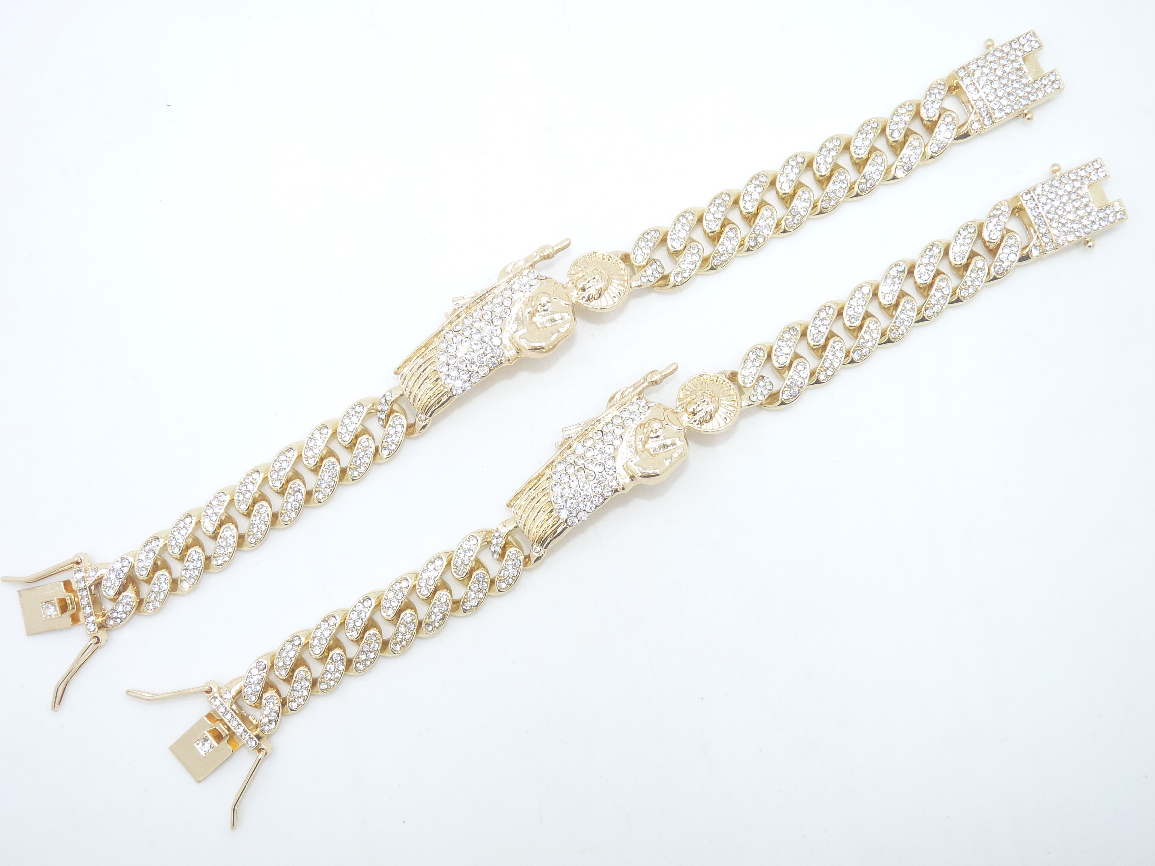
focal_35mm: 39
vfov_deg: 36.8
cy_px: 433
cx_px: 578
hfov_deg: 47.9
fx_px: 1301
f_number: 4
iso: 100
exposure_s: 1/100
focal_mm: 6.9
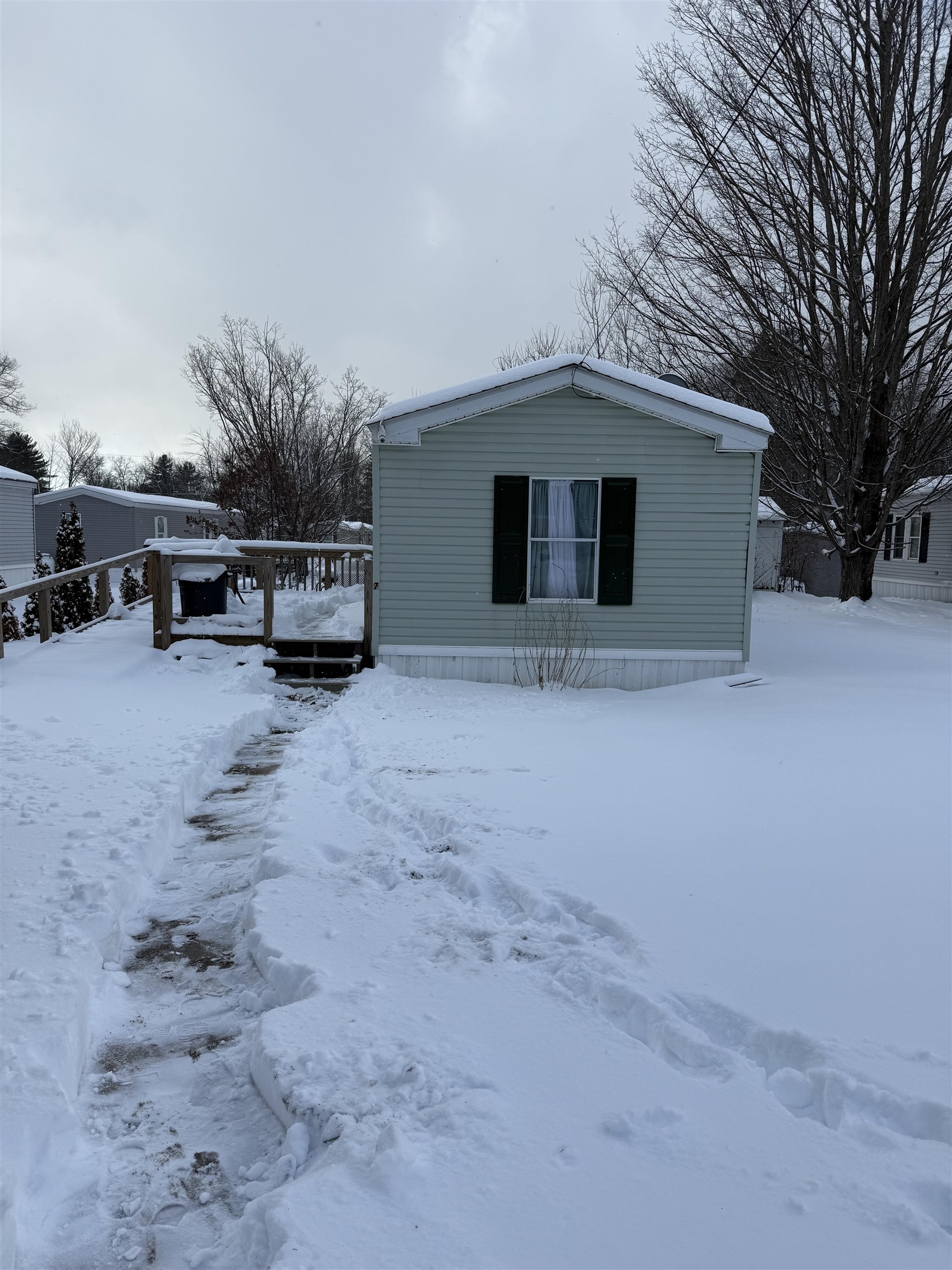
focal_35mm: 24
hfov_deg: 56.8
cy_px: 635
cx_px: 476
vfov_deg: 71.6
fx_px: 880
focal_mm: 6.76
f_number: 1.78
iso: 80
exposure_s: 1/3584
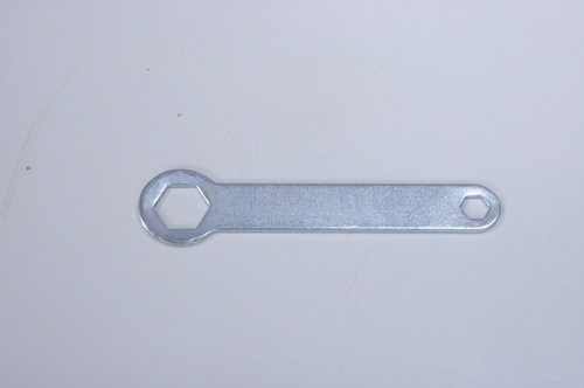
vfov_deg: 13.0
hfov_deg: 19.5
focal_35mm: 105
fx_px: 1701
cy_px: 194
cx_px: 292
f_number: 32
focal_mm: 70
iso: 200
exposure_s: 1/160
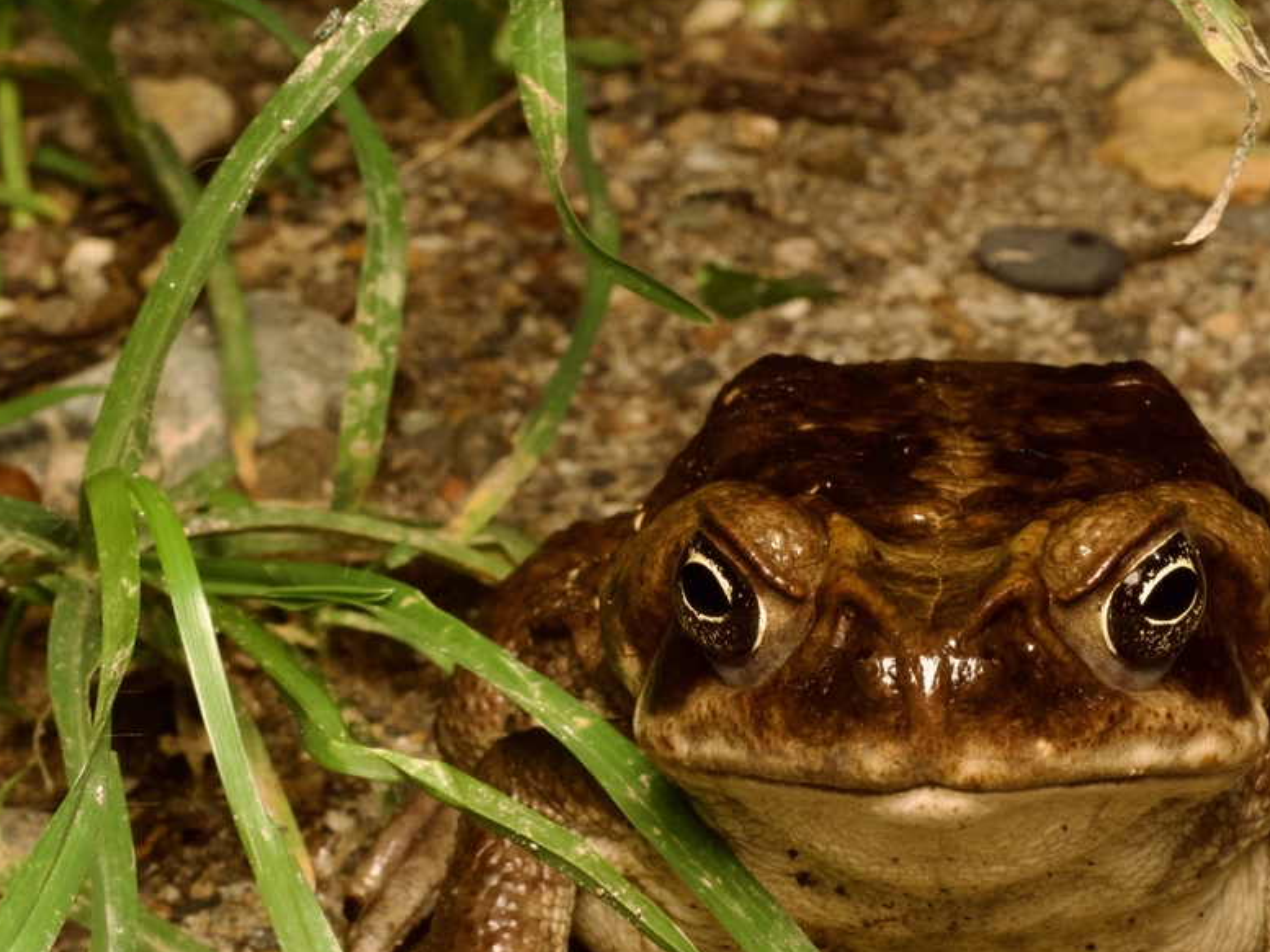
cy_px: 677
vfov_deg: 8.4
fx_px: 6458
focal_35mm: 176
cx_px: 853
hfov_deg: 11.2
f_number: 16
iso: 800
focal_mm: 60
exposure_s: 1/60
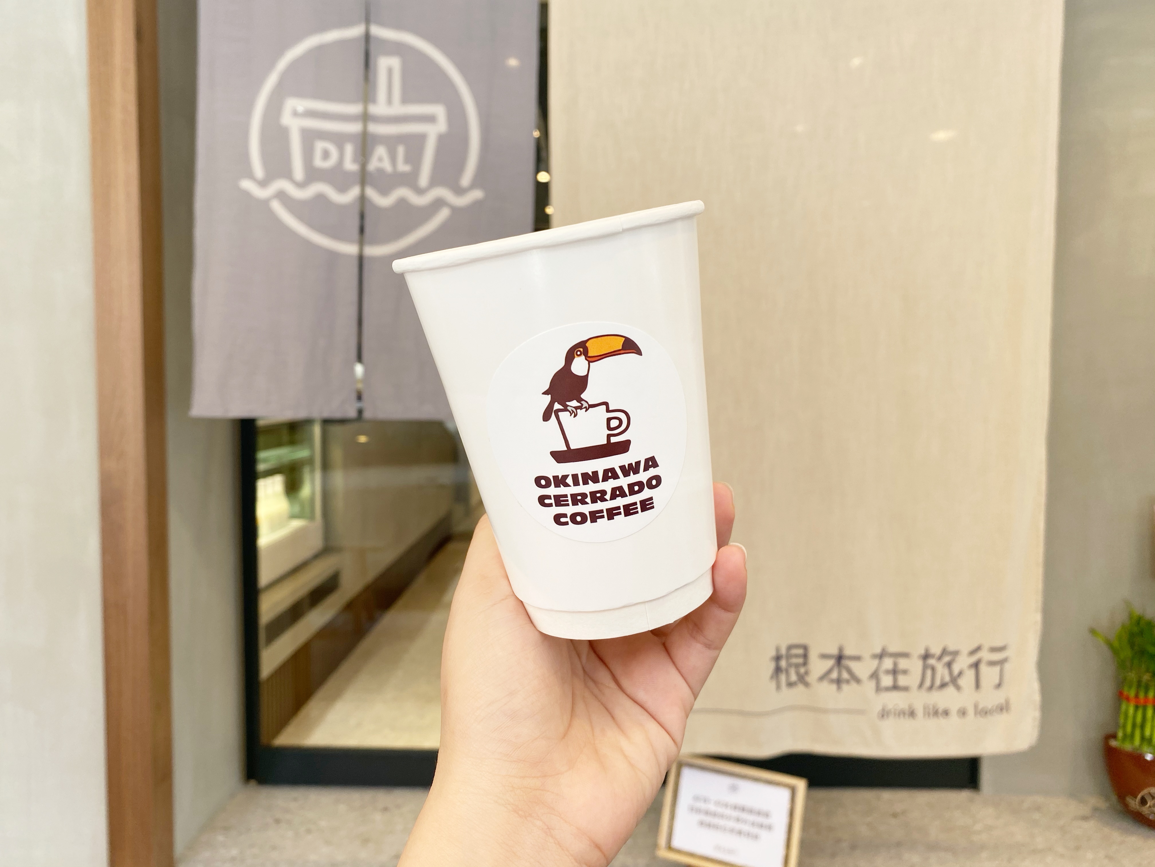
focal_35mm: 26
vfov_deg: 53.1
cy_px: 434
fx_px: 868
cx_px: 578
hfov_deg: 67.3
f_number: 1.8
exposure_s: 1/122
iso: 50
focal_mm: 4.25
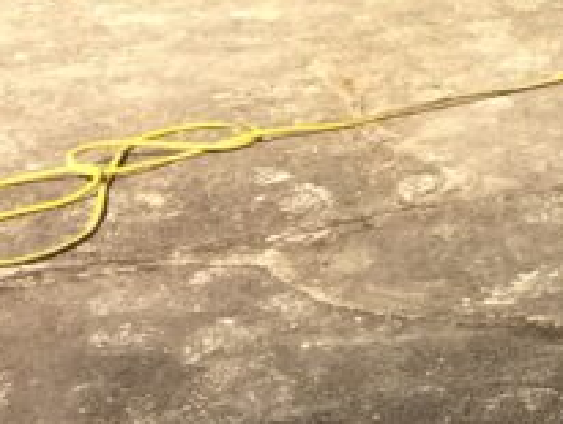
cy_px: -419
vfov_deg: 9.6
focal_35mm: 144
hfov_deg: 12.0
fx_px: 2345
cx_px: 1170
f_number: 2.2
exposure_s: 1/60
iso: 40
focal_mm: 4.15
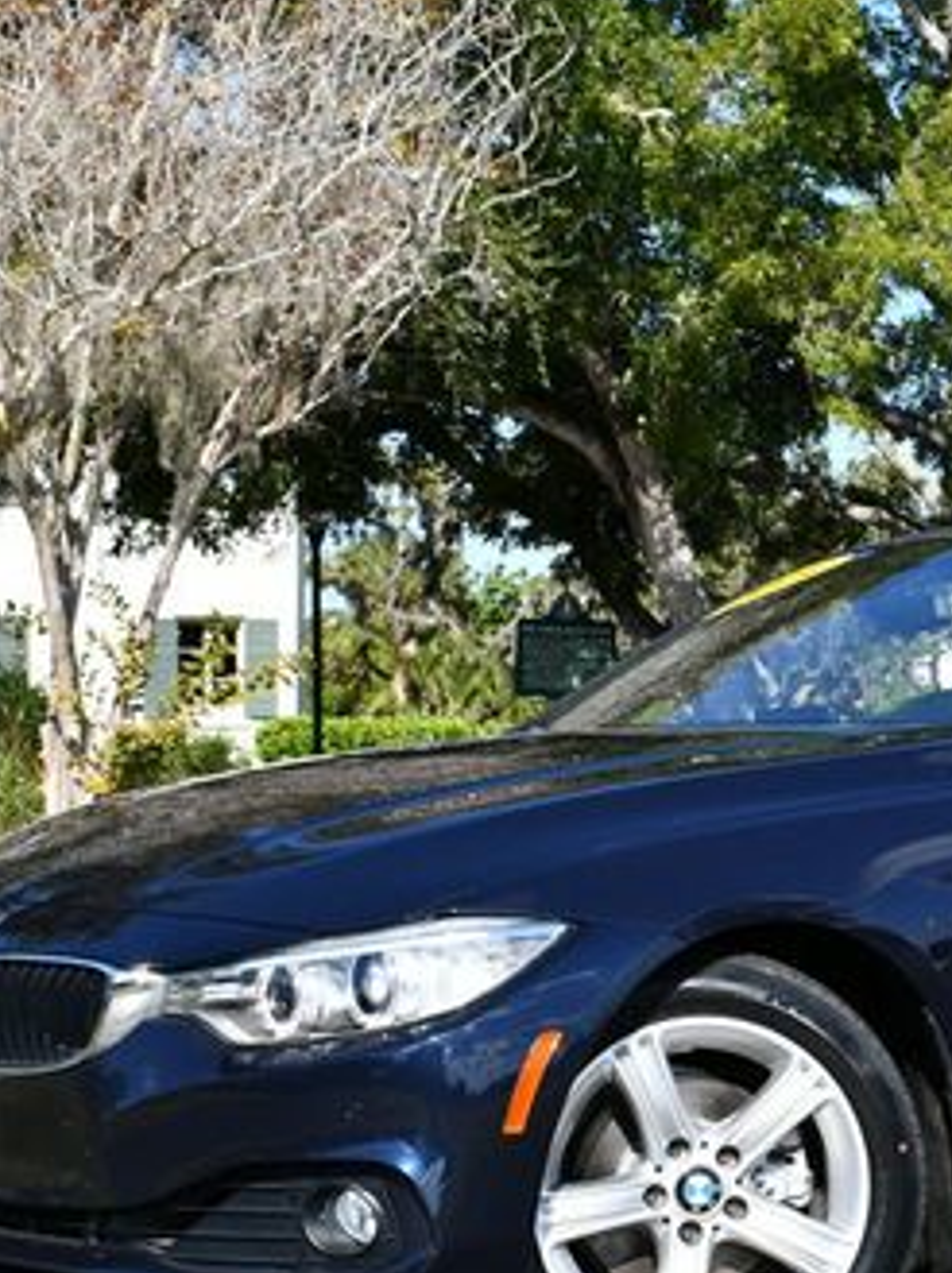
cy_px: 716
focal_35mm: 90
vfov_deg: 21.8
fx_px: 3307
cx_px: 921
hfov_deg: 16.1
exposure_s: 1/250
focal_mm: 24
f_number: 8
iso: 125
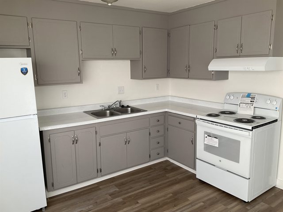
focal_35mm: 29
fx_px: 237
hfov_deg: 61.7
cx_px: 142
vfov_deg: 48.2
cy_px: 106
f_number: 1.8
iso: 32
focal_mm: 3
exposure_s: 1/100
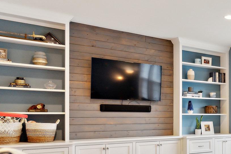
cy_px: 116
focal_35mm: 43
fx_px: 276
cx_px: 264
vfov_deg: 30.6
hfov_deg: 36.9
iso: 500
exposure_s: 1/125
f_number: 4
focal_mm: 17
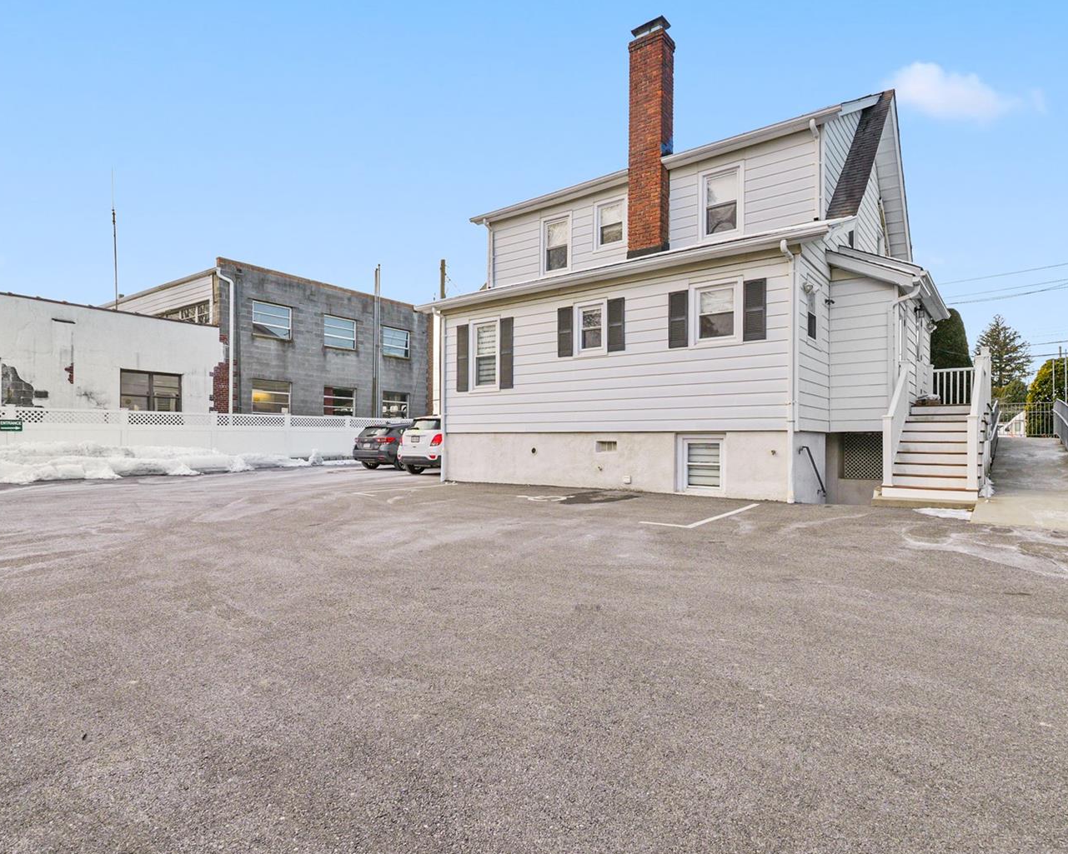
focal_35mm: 18
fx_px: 569
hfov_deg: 86.3
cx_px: 551
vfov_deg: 73.7
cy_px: 459
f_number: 9
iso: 640
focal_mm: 12
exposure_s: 1/250
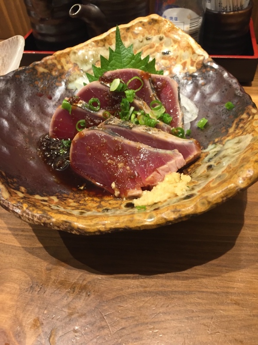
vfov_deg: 61.7
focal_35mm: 29
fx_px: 288
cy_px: 172
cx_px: 129
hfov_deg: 48.2
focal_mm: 4.15
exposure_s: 1/30
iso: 125
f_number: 2.2
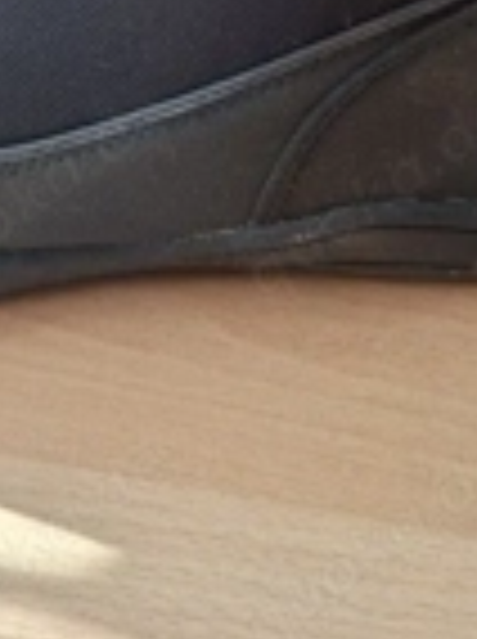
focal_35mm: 65
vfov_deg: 26.8
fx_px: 1198
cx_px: 130
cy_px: -108
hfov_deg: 22.4
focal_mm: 5.54
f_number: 1.8
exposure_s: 1/133
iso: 50
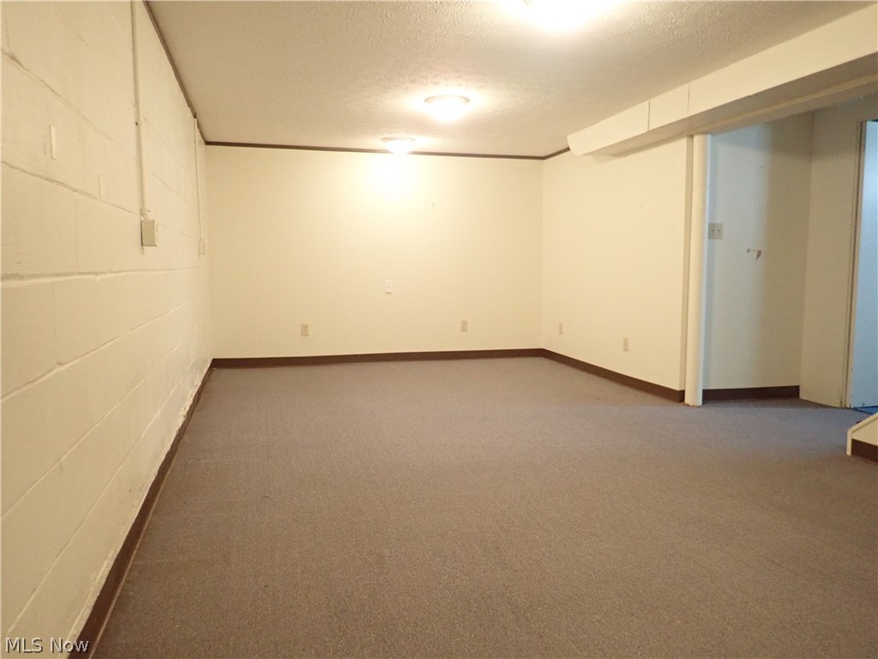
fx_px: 634
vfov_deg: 54.9
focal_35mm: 25
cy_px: 330
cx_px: 439
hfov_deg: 69.4
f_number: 2
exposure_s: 1/25
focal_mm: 4.5
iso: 800
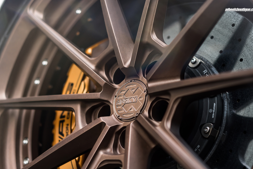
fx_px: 471
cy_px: 89
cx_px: 130
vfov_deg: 20.3
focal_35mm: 67
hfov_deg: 30.1
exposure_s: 1/320
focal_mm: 55
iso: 100
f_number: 2
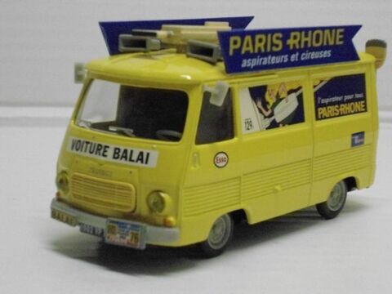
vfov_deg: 16.8
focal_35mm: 88
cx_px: 196
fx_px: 997
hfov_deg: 22.3
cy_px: 147
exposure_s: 1/60
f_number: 5.2
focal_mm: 15.7
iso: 1600
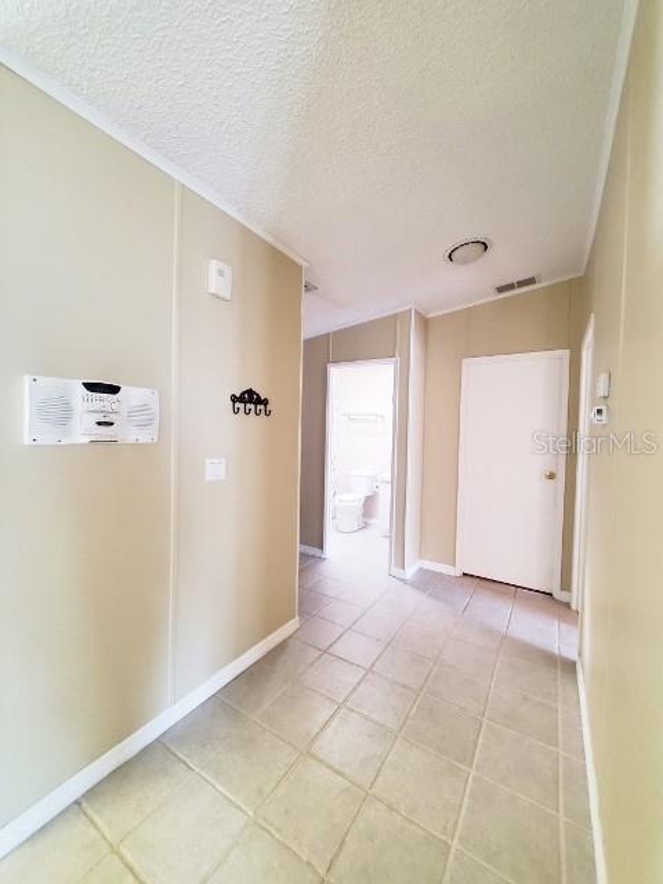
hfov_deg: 89.9
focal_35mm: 13
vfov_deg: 106.2
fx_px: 332
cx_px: 332
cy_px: 442
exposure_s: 1/40
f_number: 2.2
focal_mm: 1.8
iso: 500
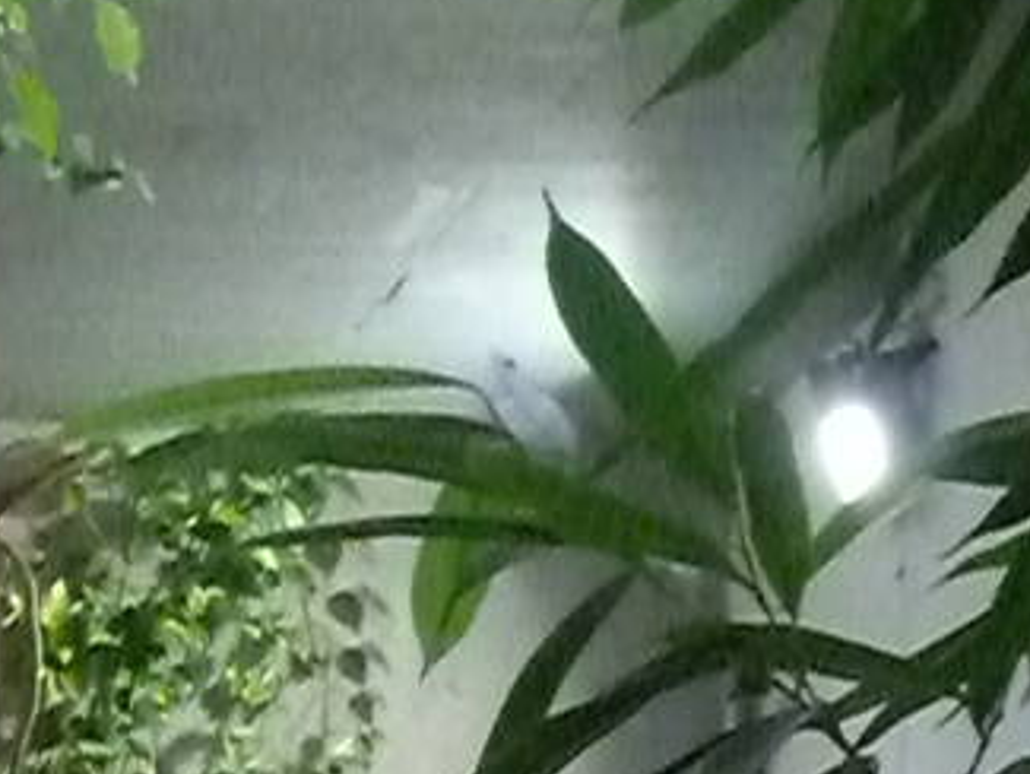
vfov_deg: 7.2
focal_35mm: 202
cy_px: 1323
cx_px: -1109
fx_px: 6013
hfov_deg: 9.1
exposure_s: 1/100
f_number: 3.6
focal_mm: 7.4
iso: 1600
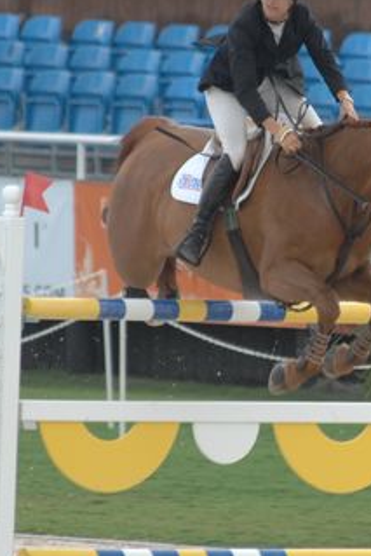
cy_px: 224
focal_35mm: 1201
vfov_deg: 1.7
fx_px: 18544
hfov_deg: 1.1
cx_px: 326
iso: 400
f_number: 5.6
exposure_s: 1/500
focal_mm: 400
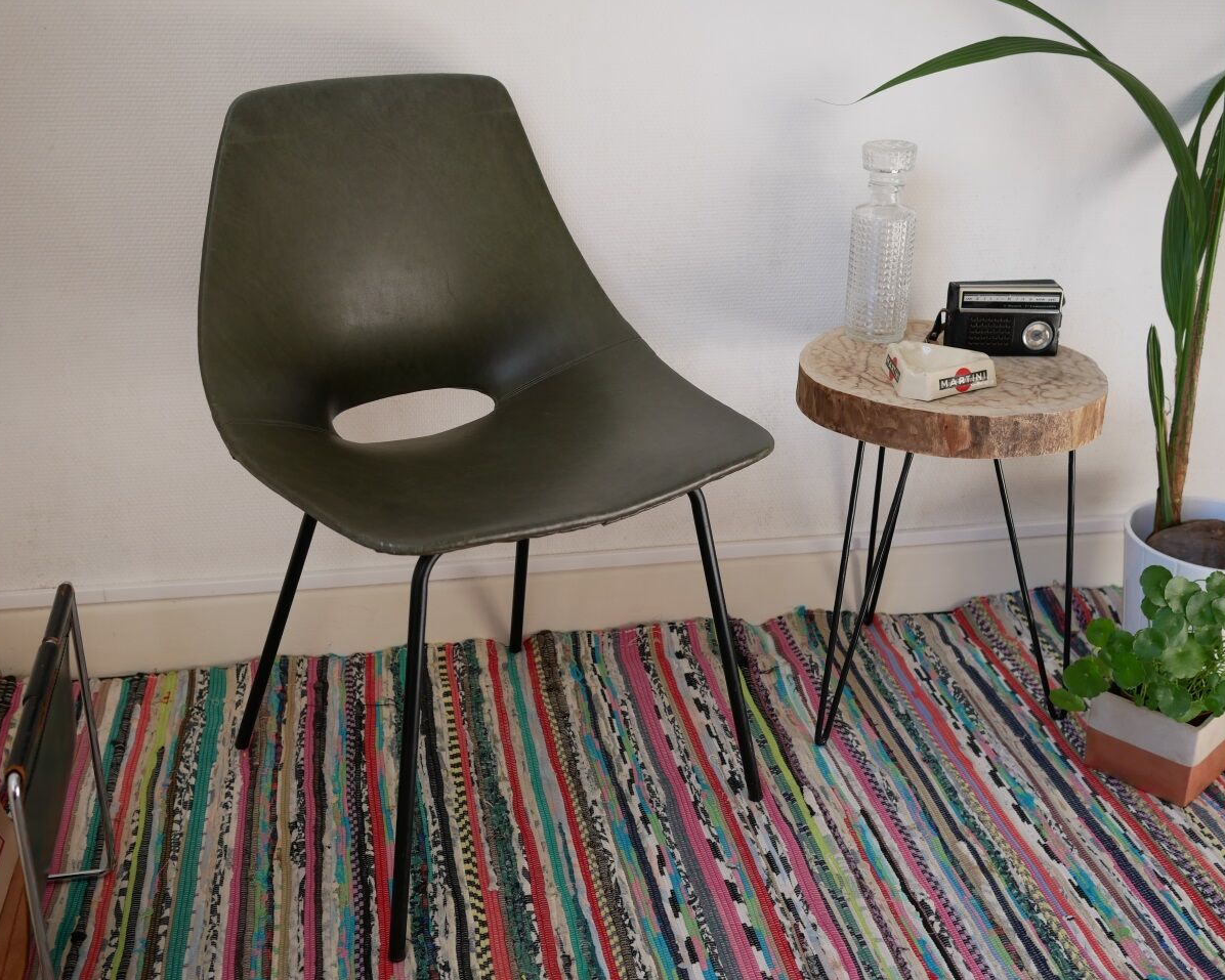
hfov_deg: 43.8
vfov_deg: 35.7
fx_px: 1523
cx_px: 615
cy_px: 492
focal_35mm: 42
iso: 200
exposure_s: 1/250
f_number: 2.5
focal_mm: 20
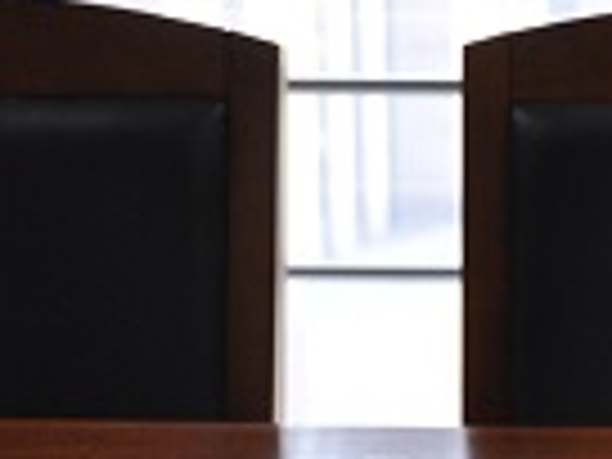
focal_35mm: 368
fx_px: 6506
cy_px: 423
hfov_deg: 5.3
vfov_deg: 4.0
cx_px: 950
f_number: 5
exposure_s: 1/30
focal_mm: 58
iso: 500
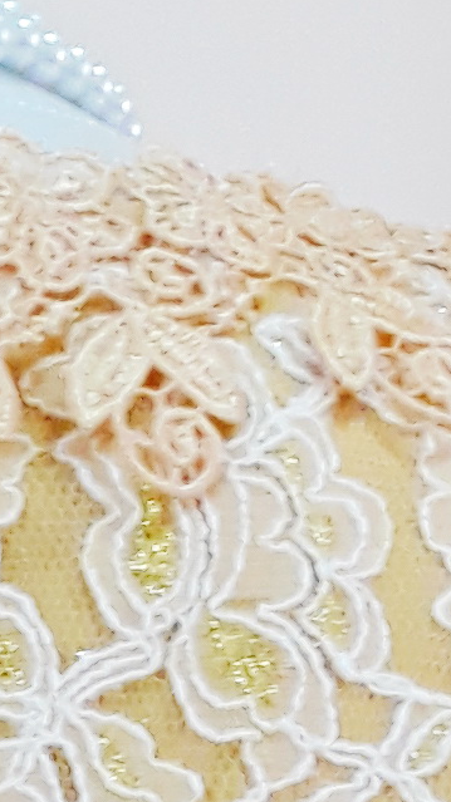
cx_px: -378
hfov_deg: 6.2
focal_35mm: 190
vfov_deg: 9.2
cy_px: 2352
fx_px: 4043
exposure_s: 1/50
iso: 100
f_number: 1.7
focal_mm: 3.71
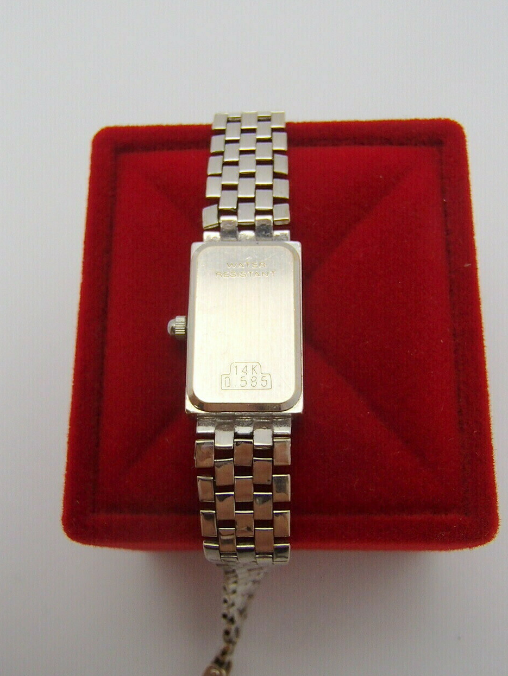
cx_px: 258
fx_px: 743
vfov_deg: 49.0
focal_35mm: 38
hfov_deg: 37.7
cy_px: 336
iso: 250
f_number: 4.7
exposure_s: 1/160
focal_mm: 6.64
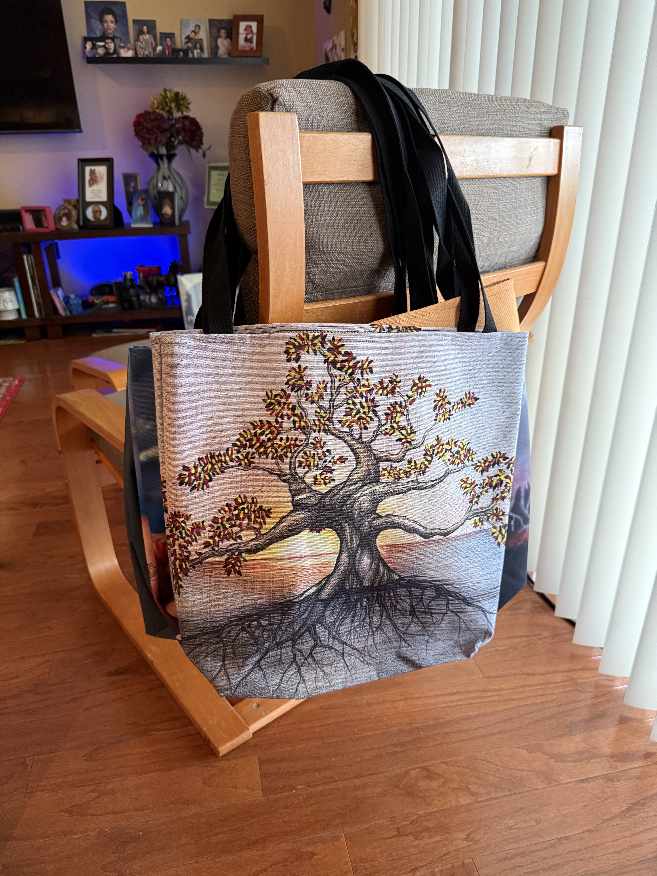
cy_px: 438
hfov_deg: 56.8
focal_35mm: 24
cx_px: 328
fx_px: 607
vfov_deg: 71.6
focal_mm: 6.76
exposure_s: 1/60
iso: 400
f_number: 1.78
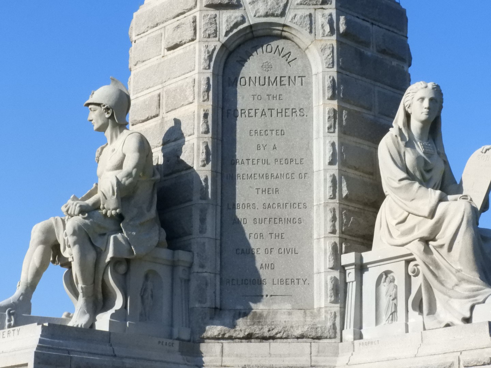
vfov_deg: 17.4
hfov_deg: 23.0
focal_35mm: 85
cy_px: 184
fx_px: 1206
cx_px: 246
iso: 1600
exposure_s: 1/3200
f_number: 8
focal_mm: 15.2
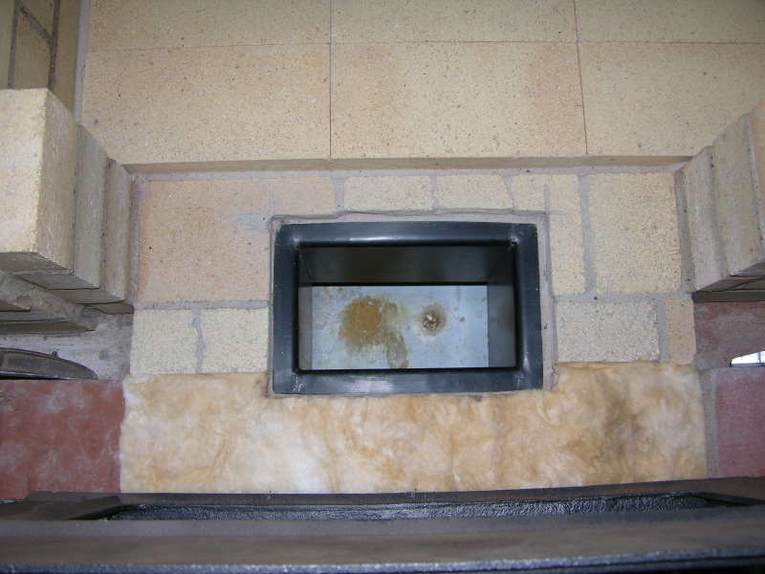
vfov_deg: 40.7
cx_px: 382
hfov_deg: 52.6
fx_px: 773
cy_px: 287
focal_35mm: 35
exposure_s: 1/60.1
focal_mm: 8.9
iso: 50
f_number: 2.8
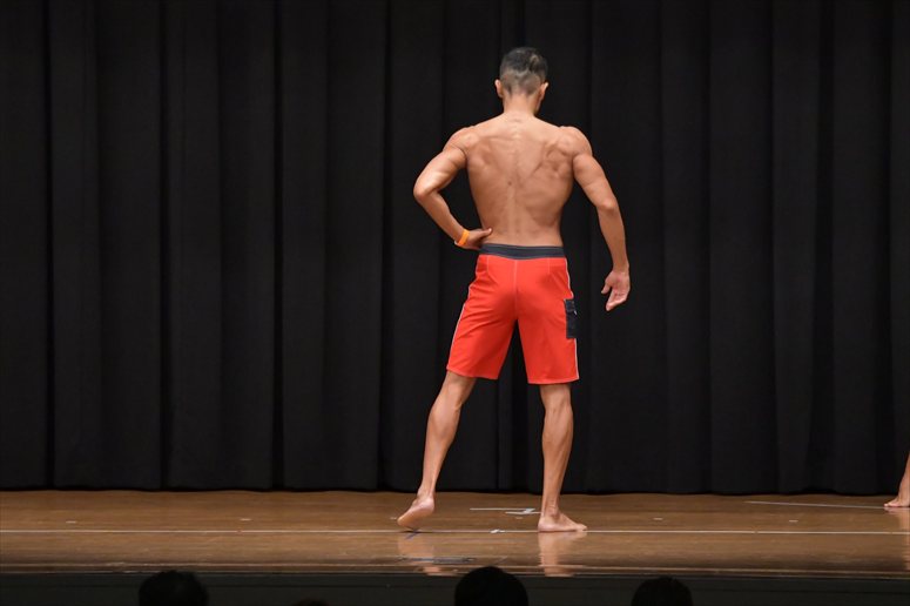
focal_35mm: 202
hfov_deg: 10.2
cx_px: 455
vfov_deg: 6.8
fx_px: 5104
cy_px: 303
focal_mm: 135
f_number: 5.6
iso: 6400
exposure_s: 1/400
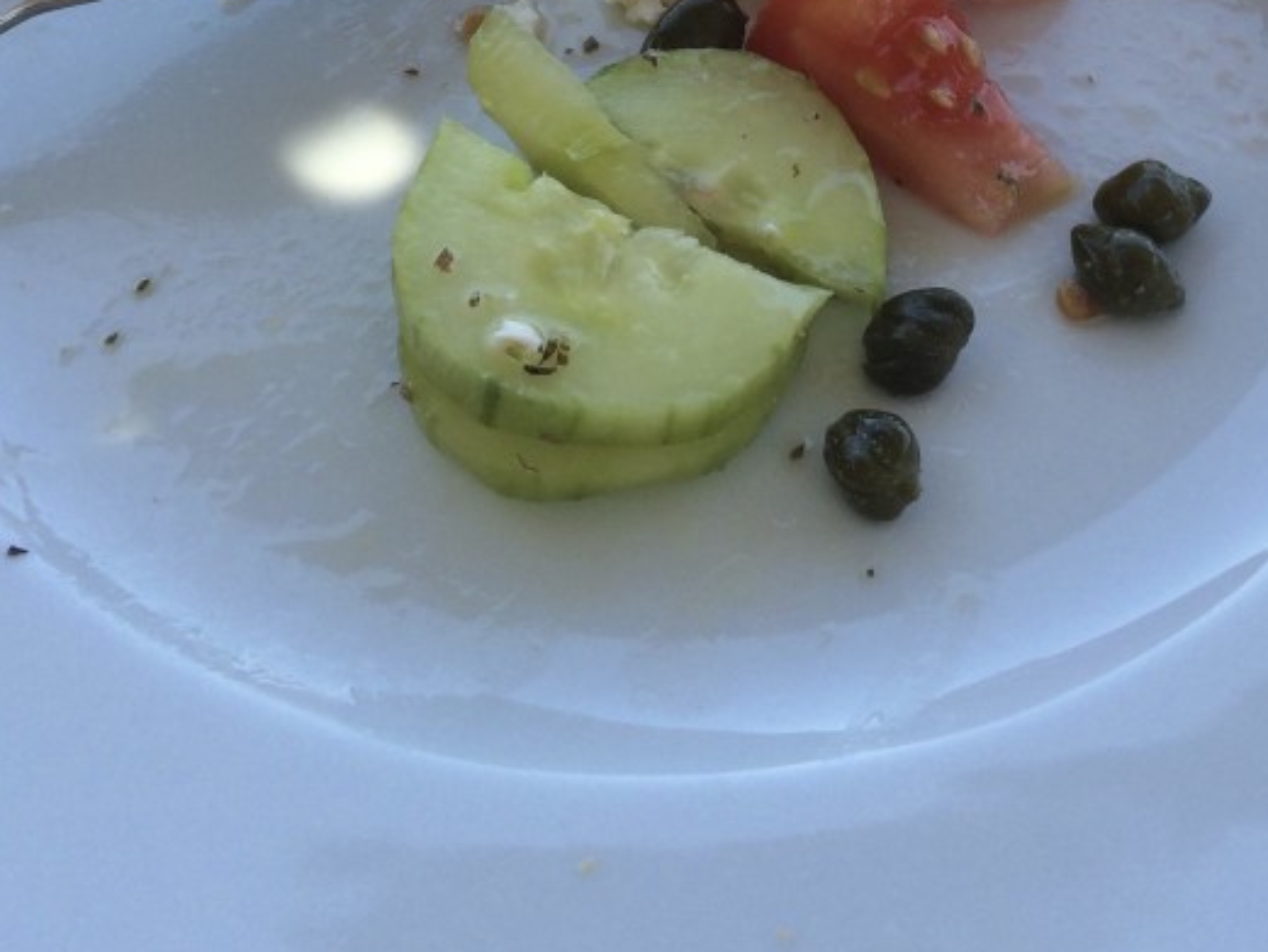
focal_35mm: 59
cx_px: 737
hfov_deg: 32.6
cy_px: -229
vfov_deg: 22.6
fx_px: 2162
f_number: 2.2
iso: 32
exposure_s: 1/456
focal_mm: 4.12
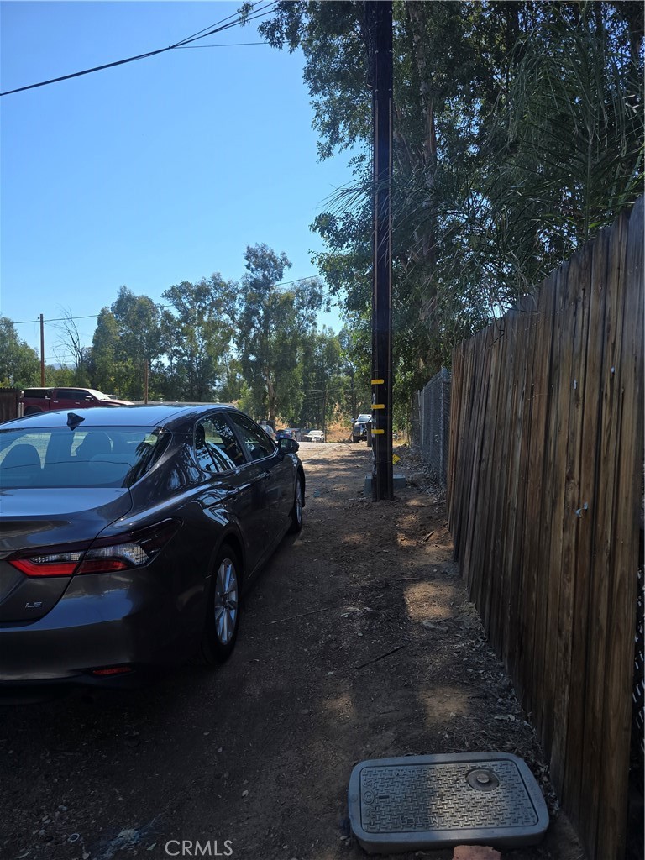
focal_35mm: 23
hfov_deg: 58.9
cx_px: 322
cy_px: 430
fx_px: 571
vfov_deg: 73.9
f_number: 1.7
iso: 12
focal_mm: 6.3
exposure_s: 1/556
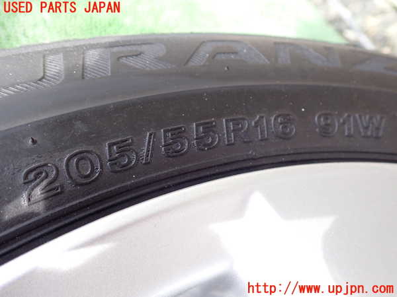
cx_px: 198
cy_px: 148
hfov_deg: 60.0
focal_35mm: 30
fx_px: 344
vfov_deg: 46.8
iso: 200
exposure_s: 1/80
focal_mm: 5.4
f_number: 2.3
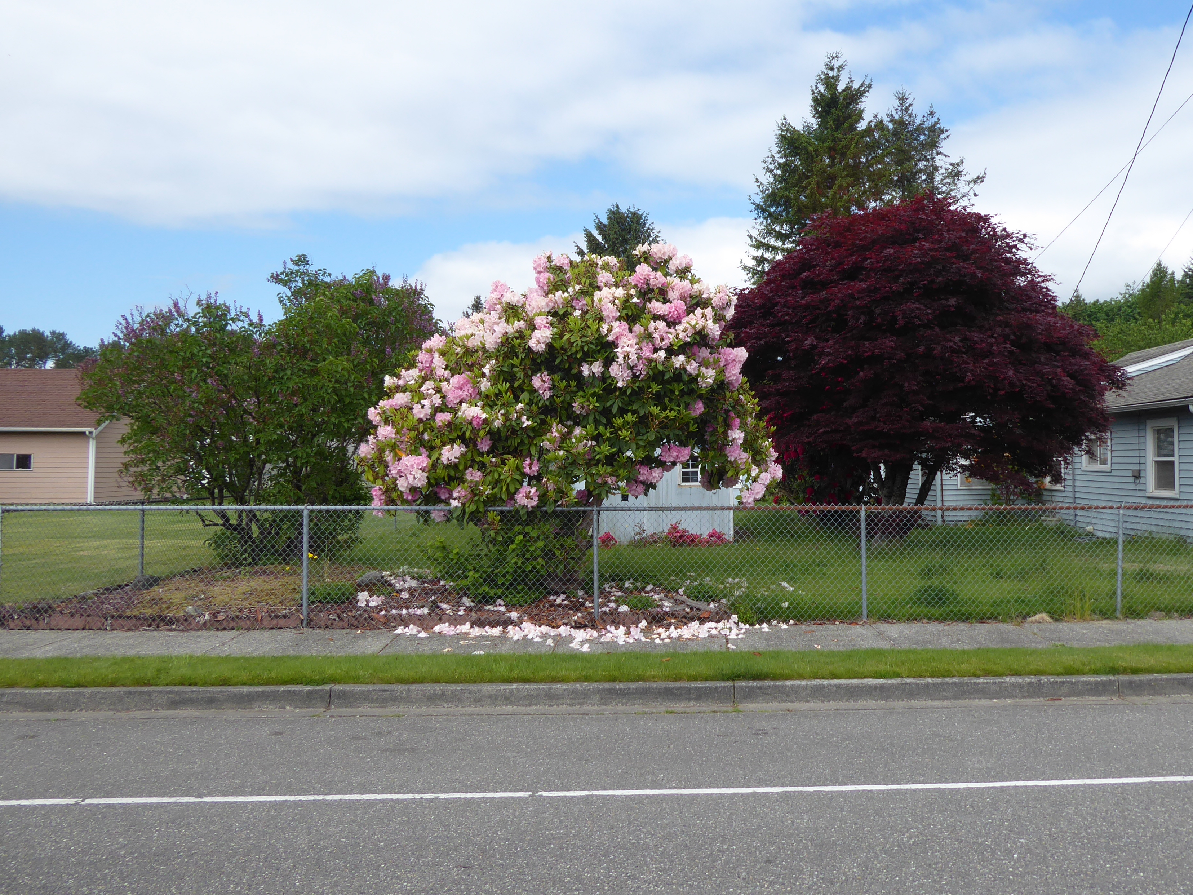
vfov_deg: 48.2
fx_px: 1000
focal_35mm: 29
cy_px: 416
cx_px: 704
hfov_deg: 61.2
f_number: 3.3
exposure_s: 1/640
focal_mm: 4.3
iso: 80
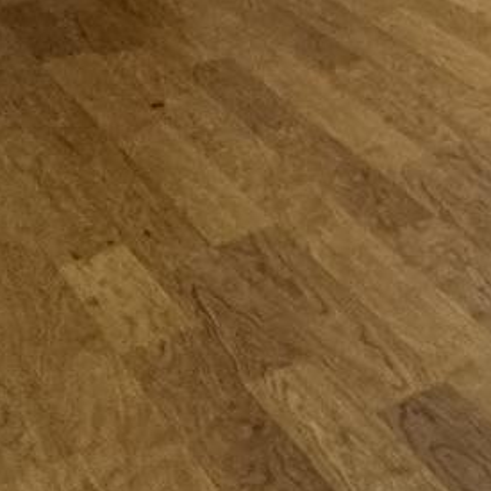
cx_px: 1136
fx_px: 1476
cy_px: -345
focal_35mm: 92
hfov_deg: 14.0
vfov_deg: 16.4
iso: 500
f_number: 2.2
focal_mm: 2.22
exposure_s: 1/60
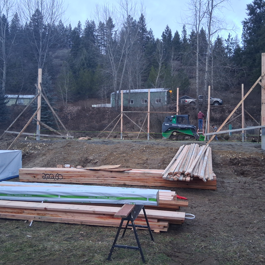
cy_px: 132
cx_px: 134
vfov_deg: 52.5
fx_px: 268
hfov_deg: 52.5
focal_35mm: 31
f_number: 1.8
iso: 400
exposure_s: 1/100
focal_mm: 3.98
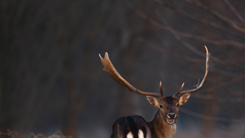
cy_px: 113
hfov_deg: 2.2
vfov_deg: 1.3
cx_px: 166
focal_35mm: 968
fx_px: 6289
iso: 1000
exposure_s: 1/500
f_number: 6.3
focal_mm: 600
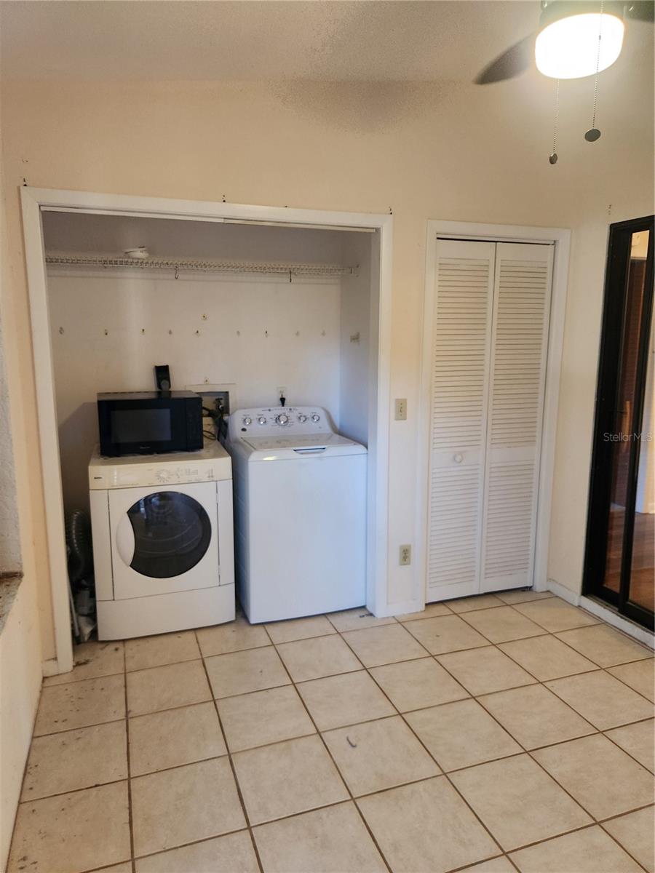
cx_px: 328
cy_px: 436
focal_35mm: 23
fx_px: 580
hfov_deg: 58.9
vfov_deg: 73.9
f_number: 1.8
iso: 640
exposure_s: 1/120
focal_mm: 5.4
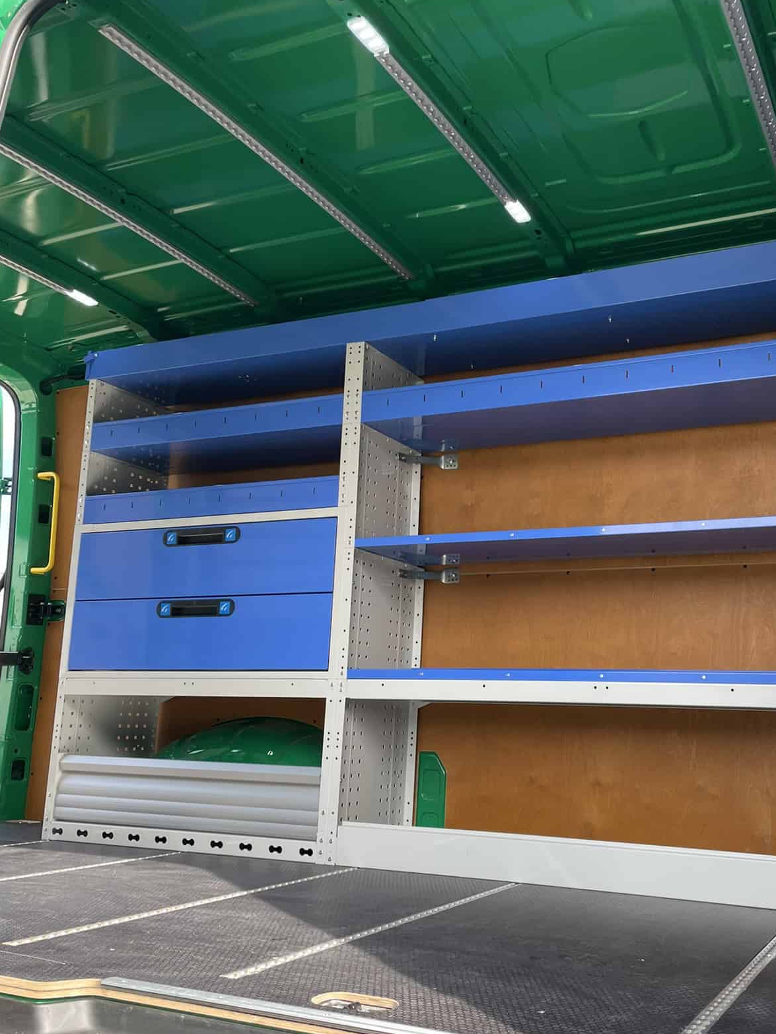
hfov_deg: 41.4
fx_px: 1016
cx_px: 497
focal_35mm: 34
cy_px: 555
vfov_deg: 53.9
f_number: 1.6
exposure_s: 1/268
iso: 32
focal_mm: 4.2
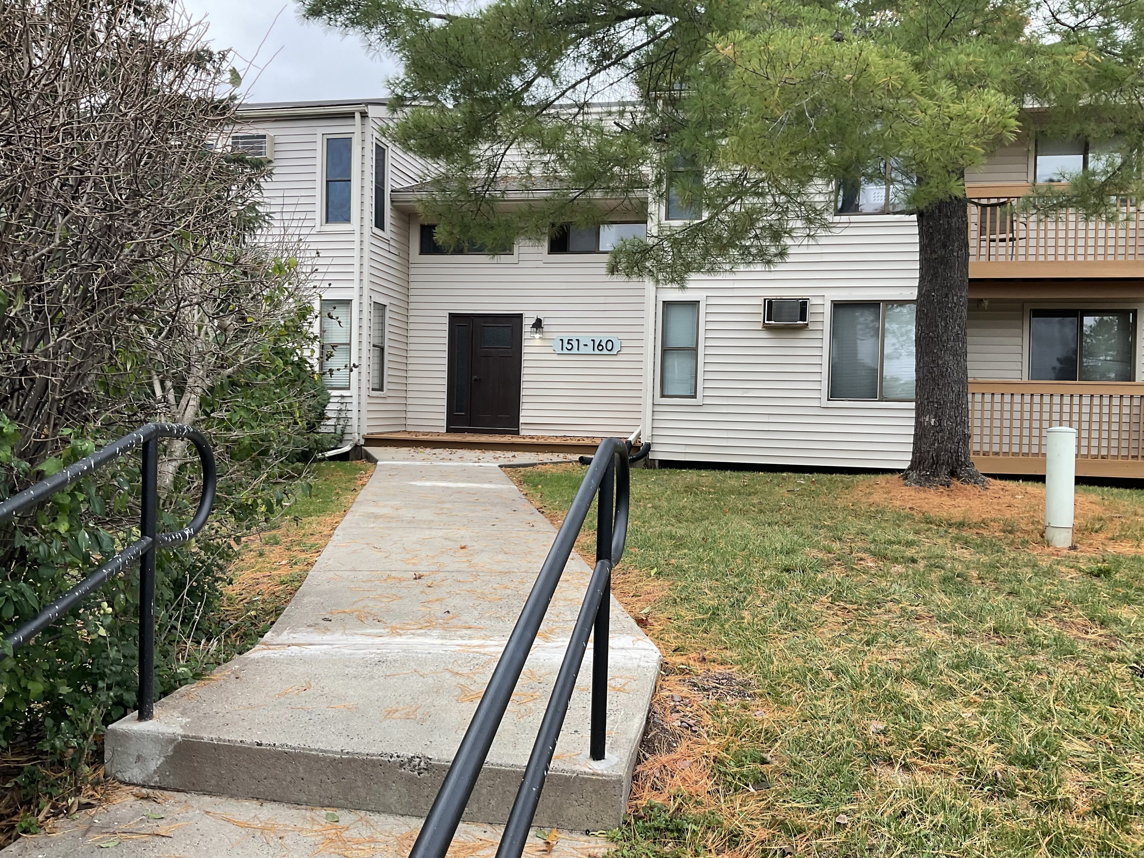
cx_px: 572
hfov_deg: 61.7
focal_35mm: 29
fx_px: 958
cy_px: 429
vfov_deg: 48.2
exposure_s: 1/223
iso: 16
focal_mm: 3
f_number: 1.8
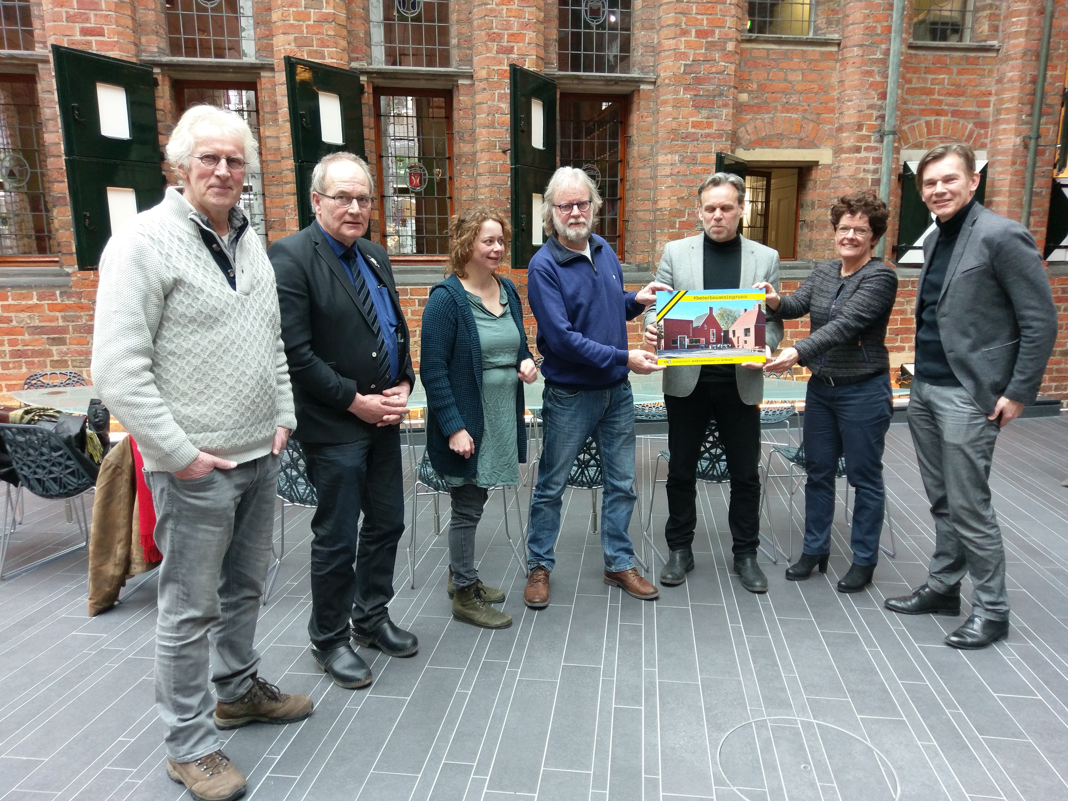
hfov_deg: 67.3
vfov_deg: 53.1
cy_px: 400
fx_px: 802
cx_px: 534
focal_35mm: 26
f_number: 1.8
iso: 250
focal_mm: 4.58
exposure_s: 1/33
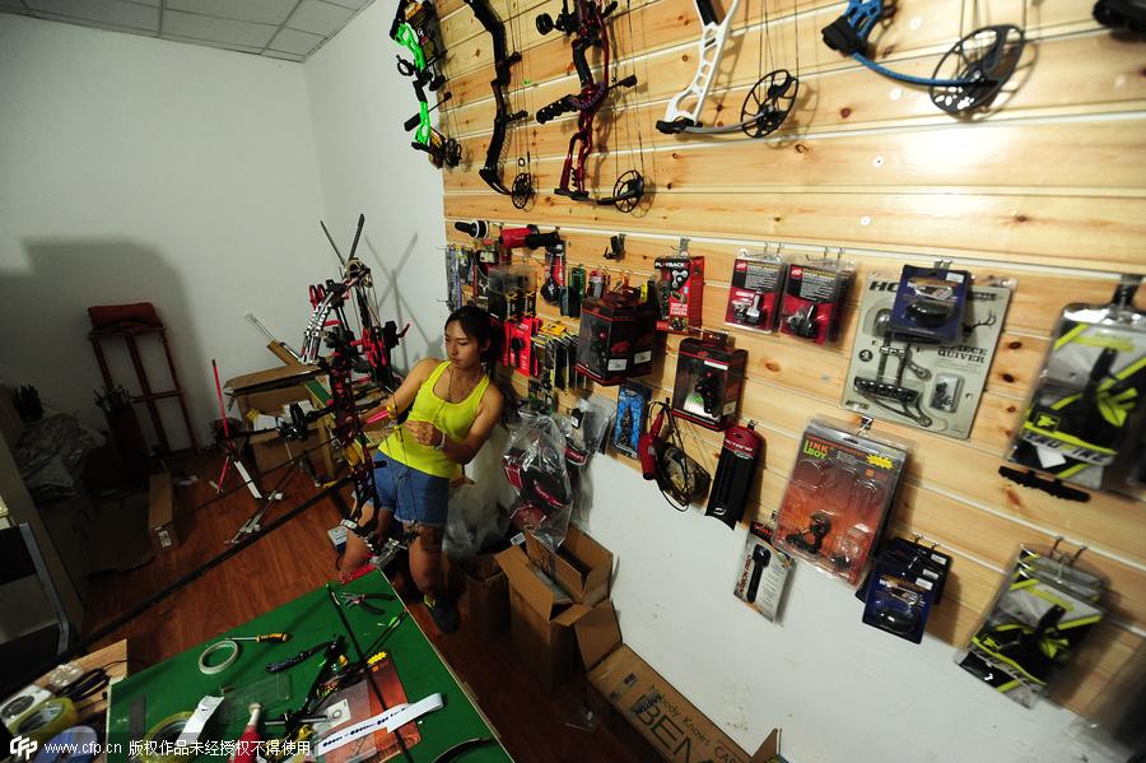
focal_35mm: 14
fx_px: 445
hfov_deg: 104.3
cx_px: 573
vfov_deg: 81.1
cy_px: 382
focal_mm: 14
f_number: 2.8
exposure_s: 1/125
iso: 2000
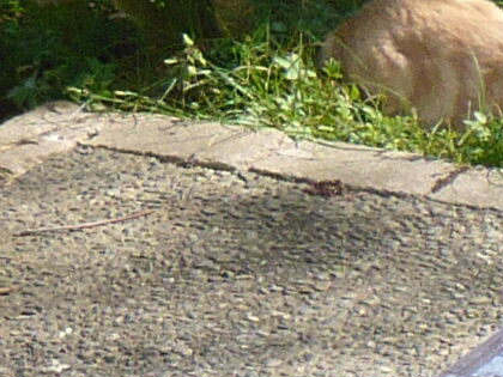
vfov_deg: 7.1
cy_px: 641
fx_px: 2979
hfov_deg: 8.1
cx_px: 1581
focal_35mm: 205
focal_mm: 4.6
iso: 100
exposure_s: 1/400
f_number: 2.8
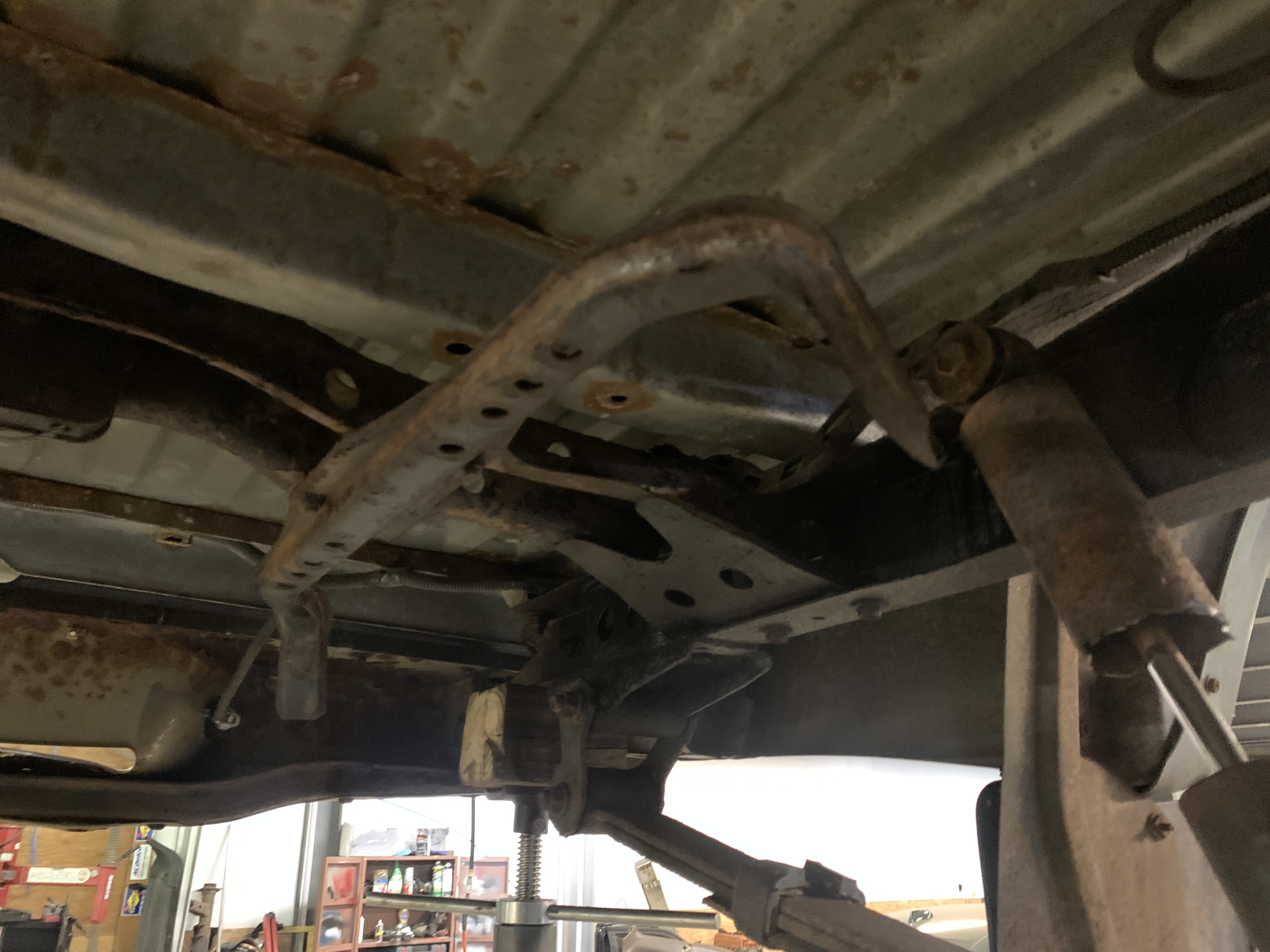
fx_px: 954
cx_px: 635
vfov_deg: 53.1
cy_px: 476
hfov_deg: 67.3
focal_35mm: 26
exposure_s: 1/15
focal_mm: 4.25
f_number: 1.8
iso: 1000
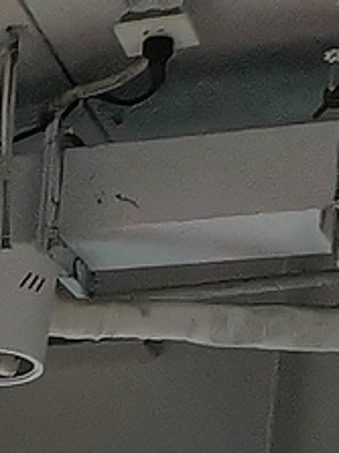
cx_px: -670
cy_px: 1445
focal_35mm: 199
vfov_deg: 8.2
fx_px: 2601
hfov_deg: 6.8
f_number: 1.8
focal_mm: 5.58
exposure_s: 1/100
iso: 125
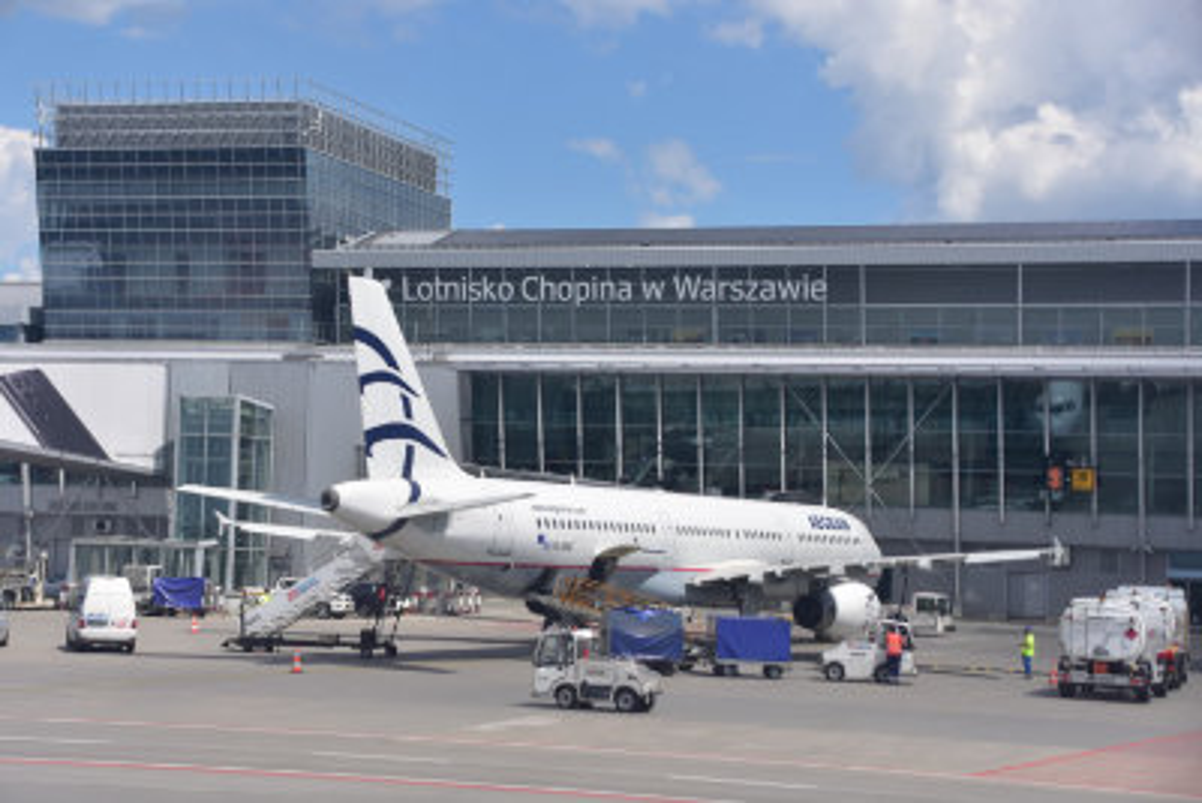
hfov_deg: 27.0
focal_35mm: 75
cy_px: 402
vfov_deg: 18.2
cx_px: 601
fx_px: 2505
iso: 100
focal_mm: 50
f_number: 5
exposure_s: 1/500
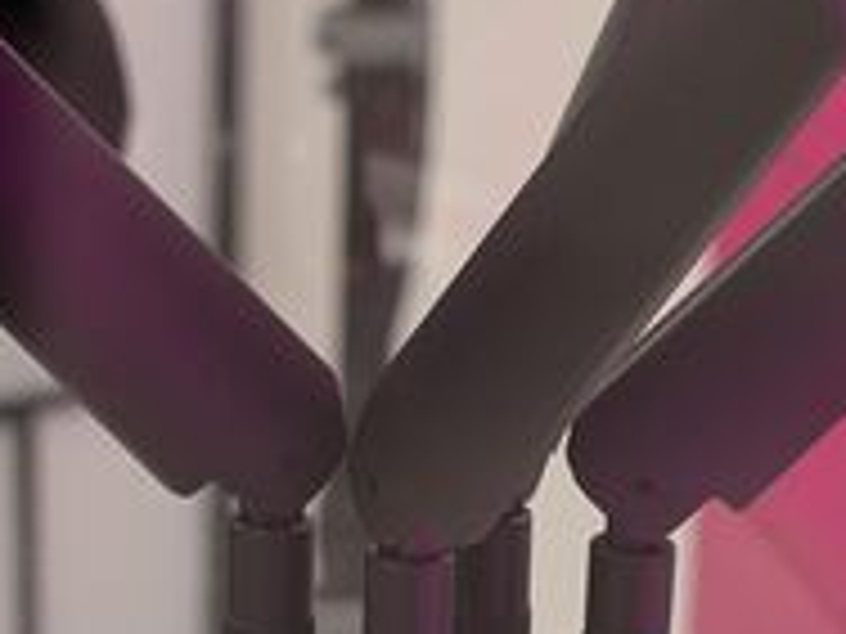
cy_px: 890
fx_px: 3470
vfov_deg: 10.2
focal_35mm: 142
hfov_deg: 13.9
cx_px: 414
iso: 134
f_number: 1.68
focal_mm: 6.9
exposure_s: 1/105
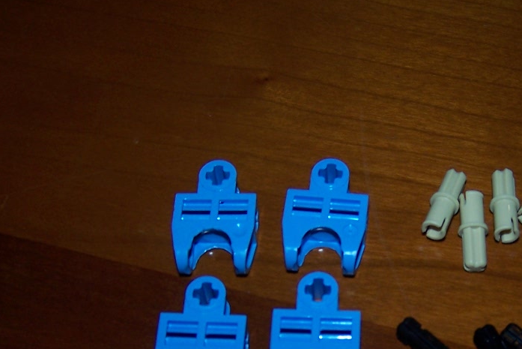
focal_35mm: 68
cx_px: 388
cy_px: 332
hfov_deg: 29.2
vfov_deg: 19.6
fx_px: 986
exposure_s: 1/60
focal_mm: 6.3
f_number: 2.8
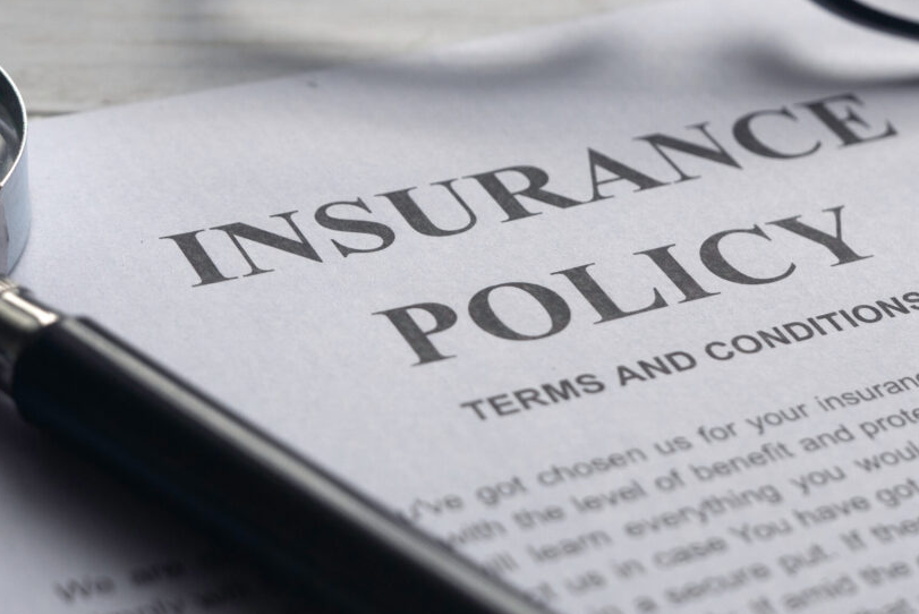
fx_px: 2836
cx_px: 485
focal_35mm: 111
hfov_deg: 18.4
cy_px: 231
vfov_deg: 12.4
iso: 200
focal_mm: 34
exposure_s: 1/125
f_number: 4
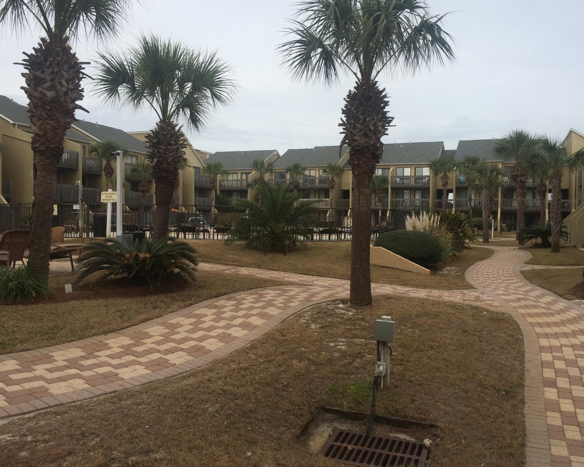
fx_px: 536
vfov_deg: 47.1
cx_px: 298
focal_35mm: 31
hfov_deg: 57.2
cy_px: 231
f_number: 2.2
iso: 32
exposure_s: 1/2053
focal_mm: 4.15
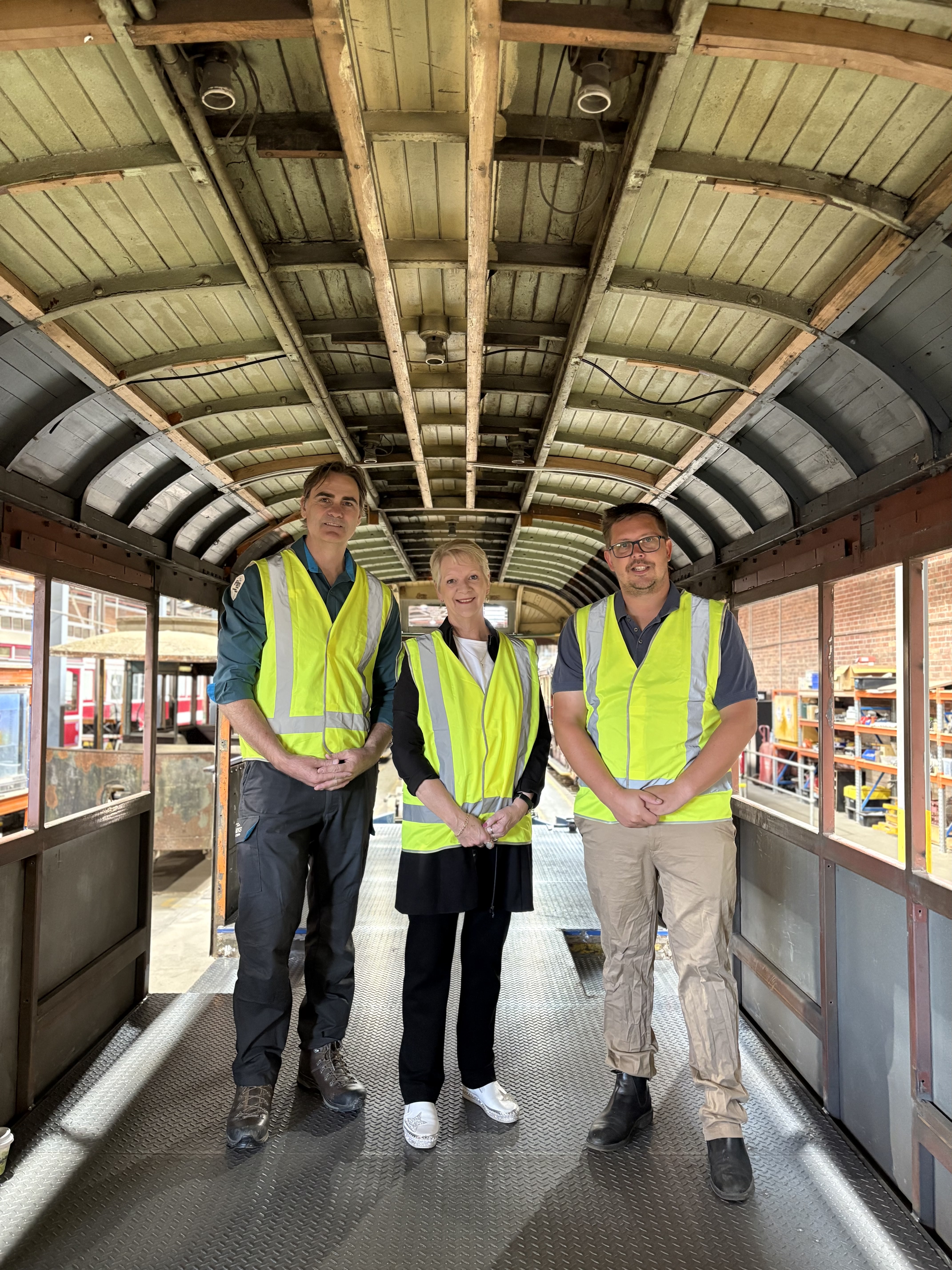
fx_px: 953
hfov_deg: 53.1
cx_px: 476
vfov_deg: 67.3
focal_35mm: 26
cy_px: 635
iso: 400
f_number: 1.6
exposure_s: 1/33
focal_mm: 5.96
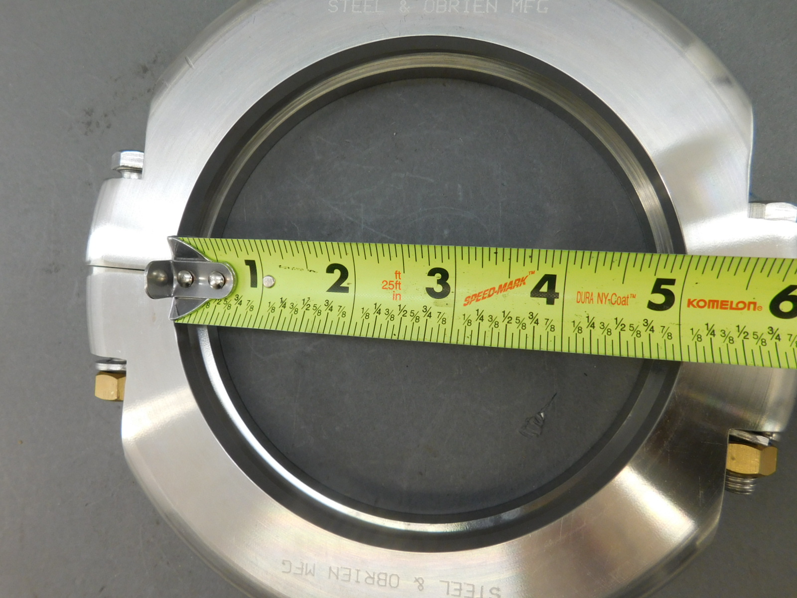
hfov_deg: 73.9
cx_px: 398
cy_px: 299
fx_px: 530
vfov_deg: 58.9
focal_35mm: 23
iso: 125
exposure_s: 1/100
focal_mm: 4
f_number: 3
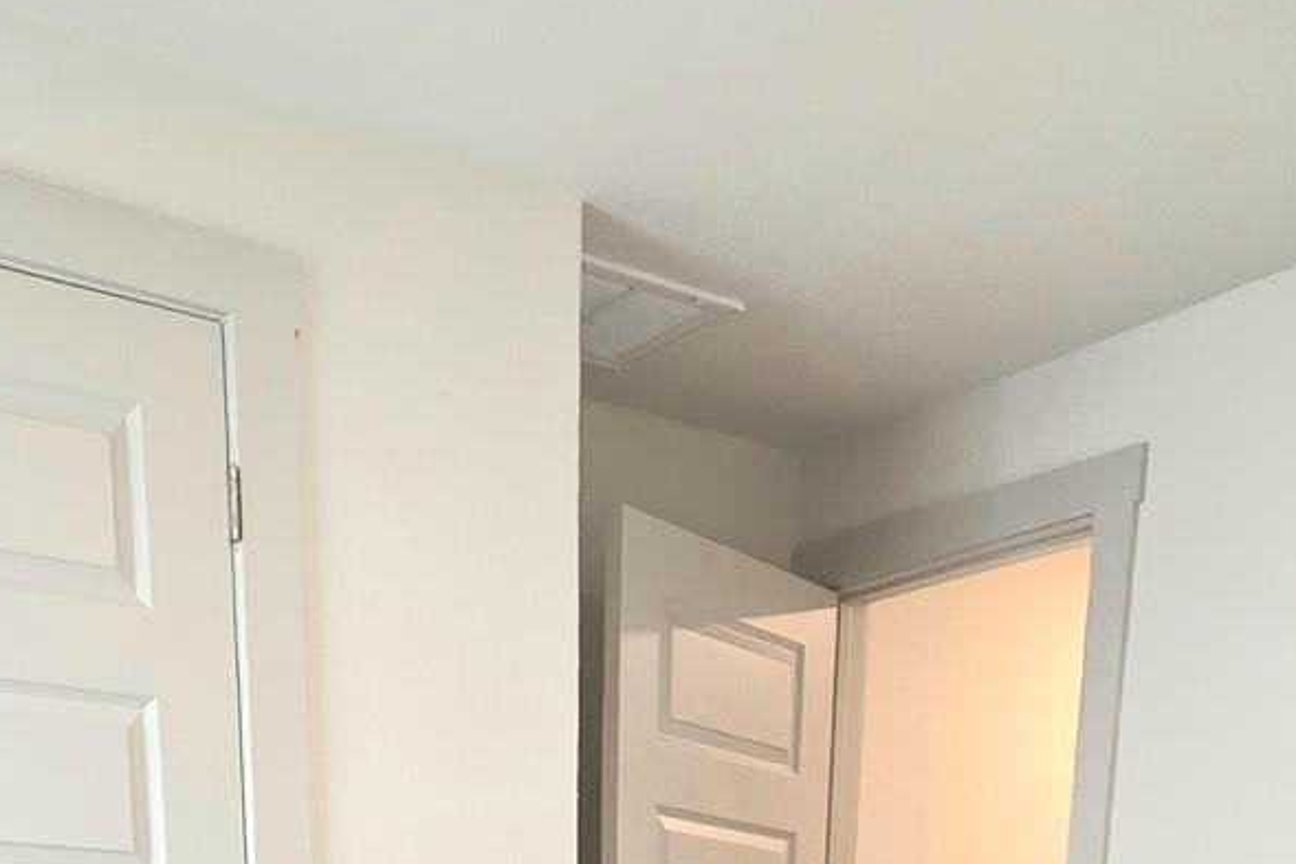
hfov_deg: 41.9
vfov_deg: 20.0
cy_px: 1592
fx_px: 1692
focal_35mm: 47
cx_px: 682
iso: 200
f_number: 1.9
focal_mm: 2.2
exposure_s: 1/120
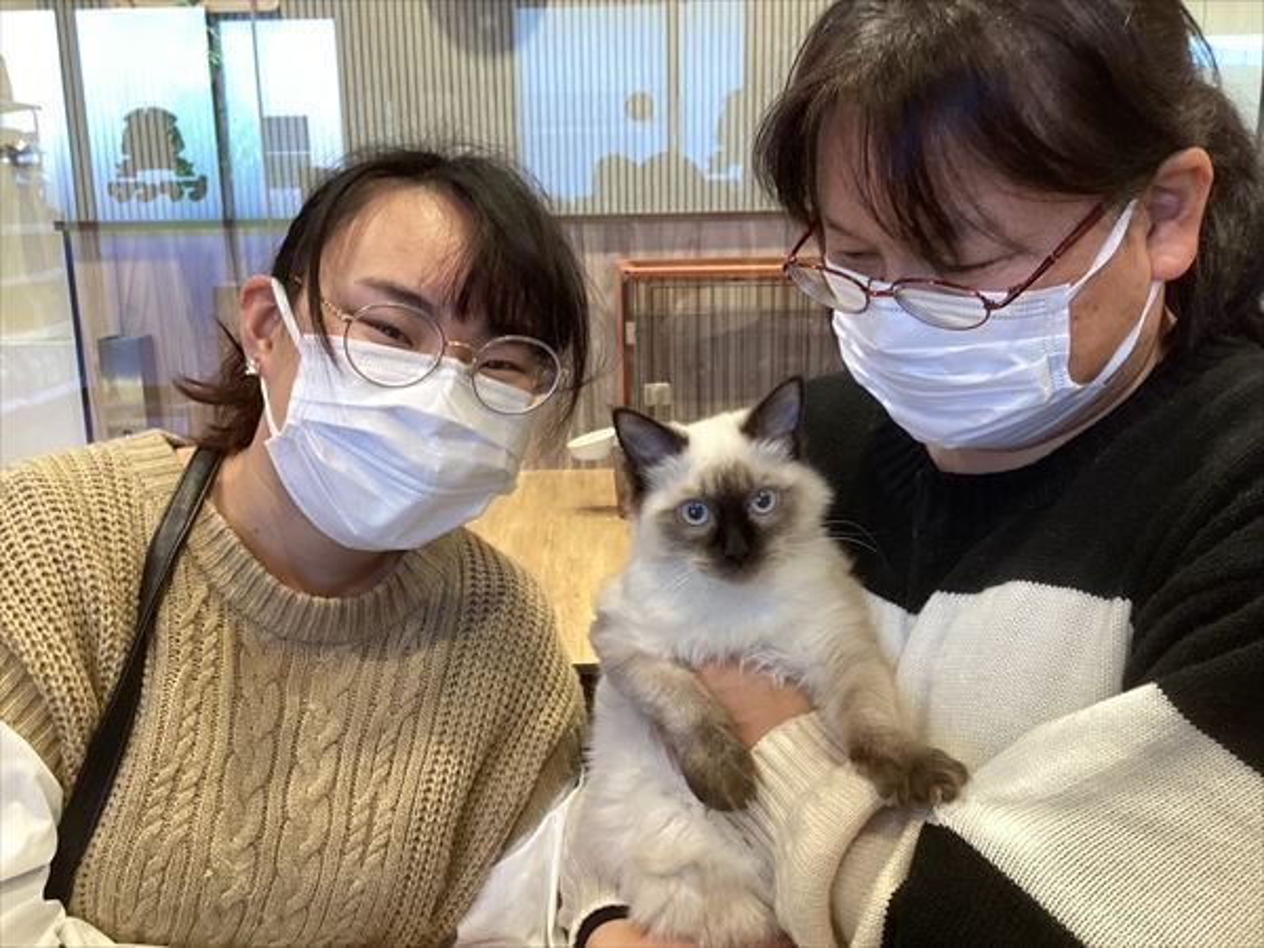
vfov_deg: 45.4
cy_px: 474
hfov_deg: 58.4
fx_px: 1132
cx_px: 632
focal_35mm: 31
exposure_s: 1/60
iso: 80
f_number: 2.4
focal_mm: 3.3
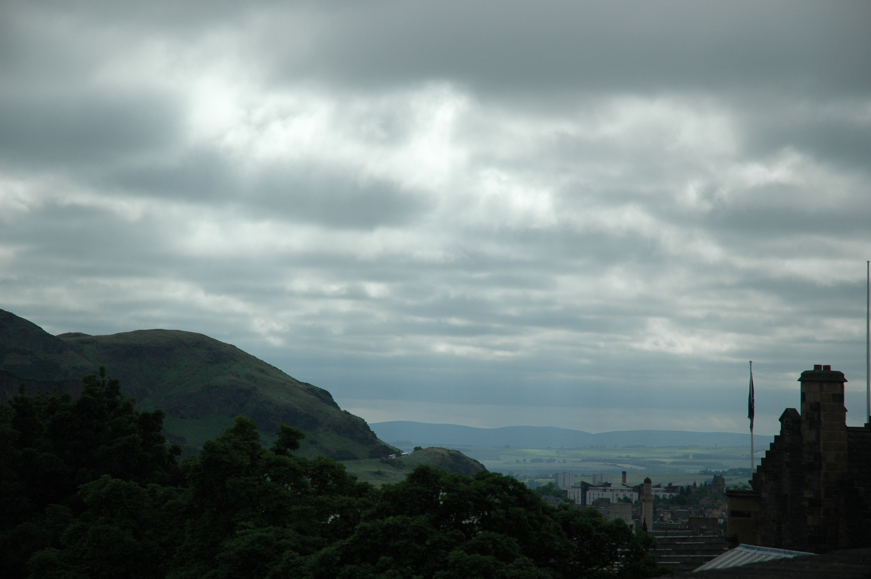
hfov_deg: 19.5
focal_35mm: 105
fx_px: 2538
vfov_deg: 13.0
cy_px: 290
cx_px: 436
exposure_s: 1/3200
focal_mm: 70
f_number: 4.5
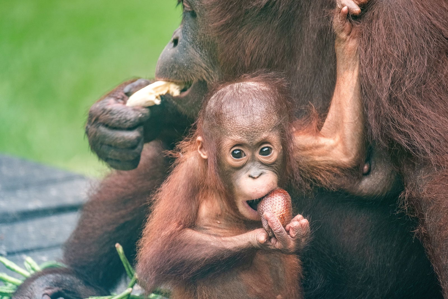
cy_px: 150
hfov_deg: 3.4
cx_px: 224
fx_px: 7465
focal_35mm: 600
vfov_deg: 2.3
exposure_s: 1/70
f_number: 5.6
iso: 800
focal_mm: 400
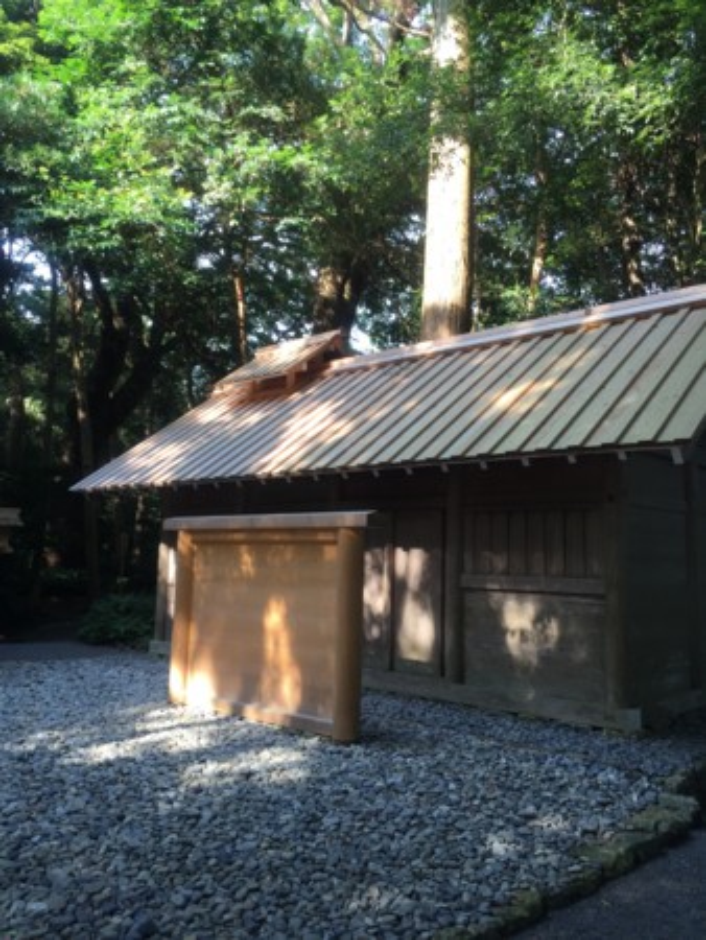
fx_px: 788
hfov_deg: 48.3
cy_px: 470
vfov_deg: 61.6
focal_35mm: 29
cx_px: 353
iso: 40
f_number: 2.2
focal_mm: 4.15
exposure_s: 1/120
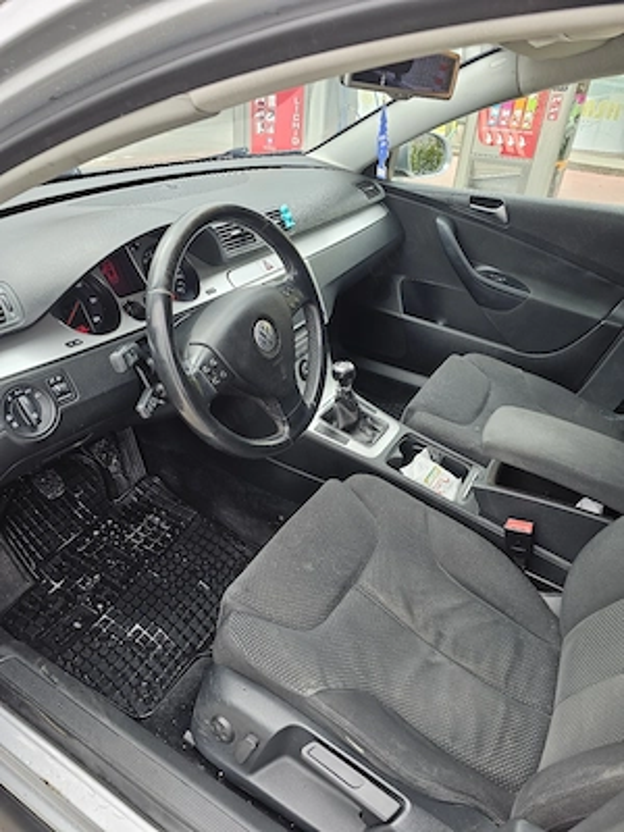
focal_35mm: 23
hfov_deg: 58.9
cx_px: 312
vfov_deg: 73.9
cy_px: 416
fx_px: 553
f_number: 1.7
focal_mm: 6.3
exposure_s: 1/101
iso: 25
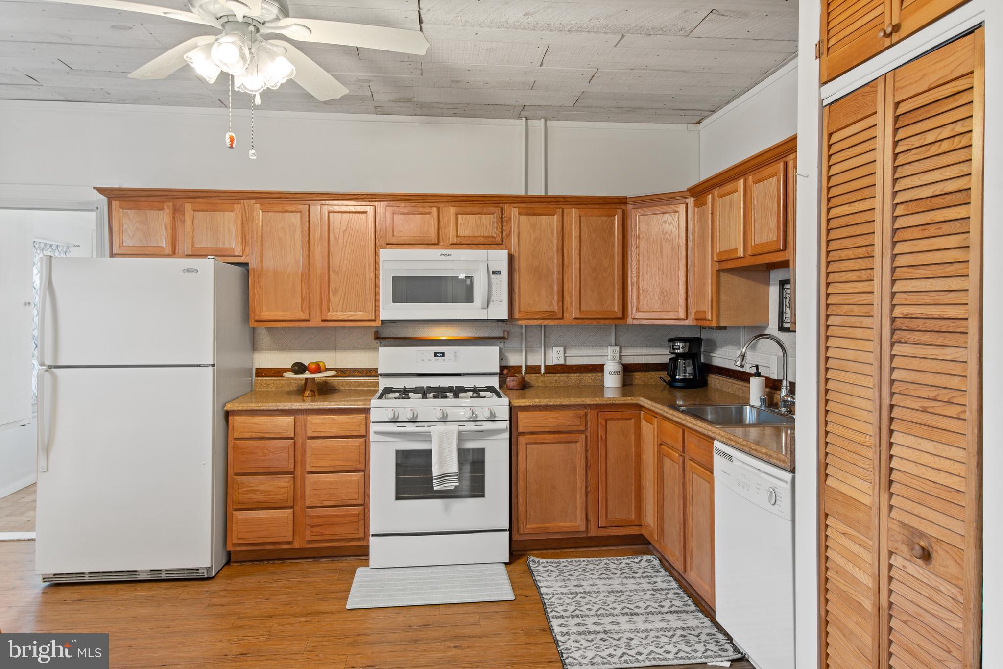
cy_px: 334
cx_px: 502
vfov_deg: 56.1
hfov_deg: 77.3
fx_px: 627
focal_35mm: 22
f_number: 8
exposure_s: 1/3
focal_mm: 15
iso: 400
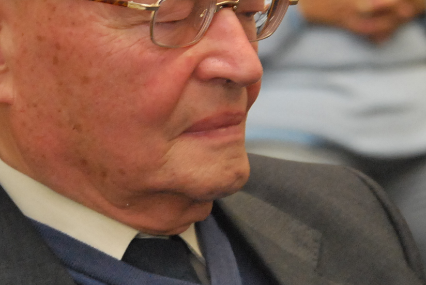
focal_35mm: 409
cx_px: 150
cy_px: 69
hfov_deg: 5.0
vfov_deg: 3.4
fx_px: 4844
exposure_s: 1/60
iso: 1600
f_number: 6
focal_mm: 116
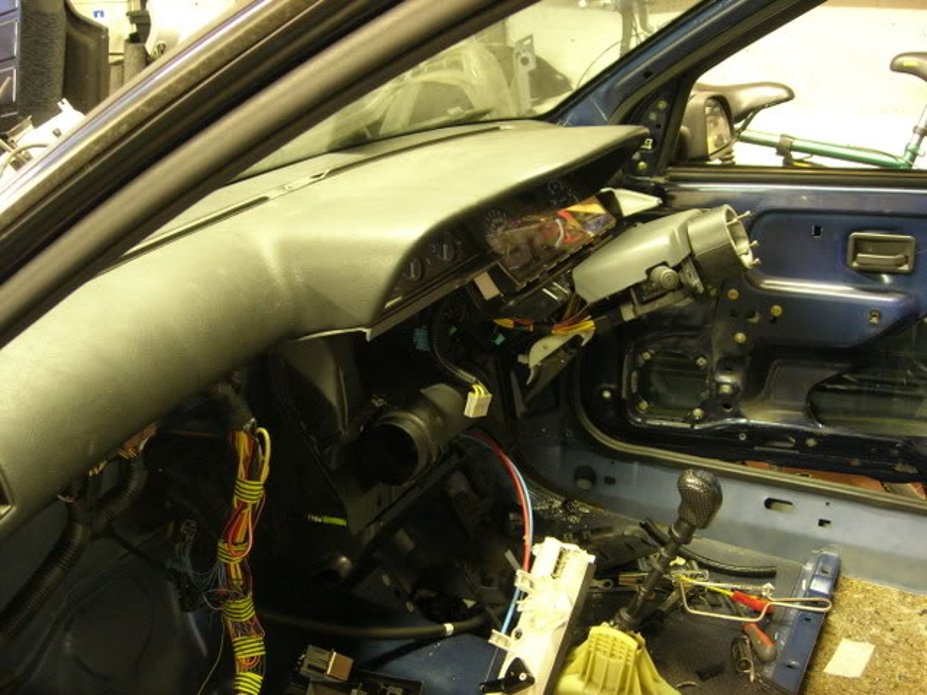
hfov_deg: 45.8
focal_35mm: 41
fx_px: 1098
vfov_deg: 35.1
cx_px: 464
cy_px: 348
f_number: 2.9
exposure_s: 1/1.6
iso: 200
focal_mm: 8.5
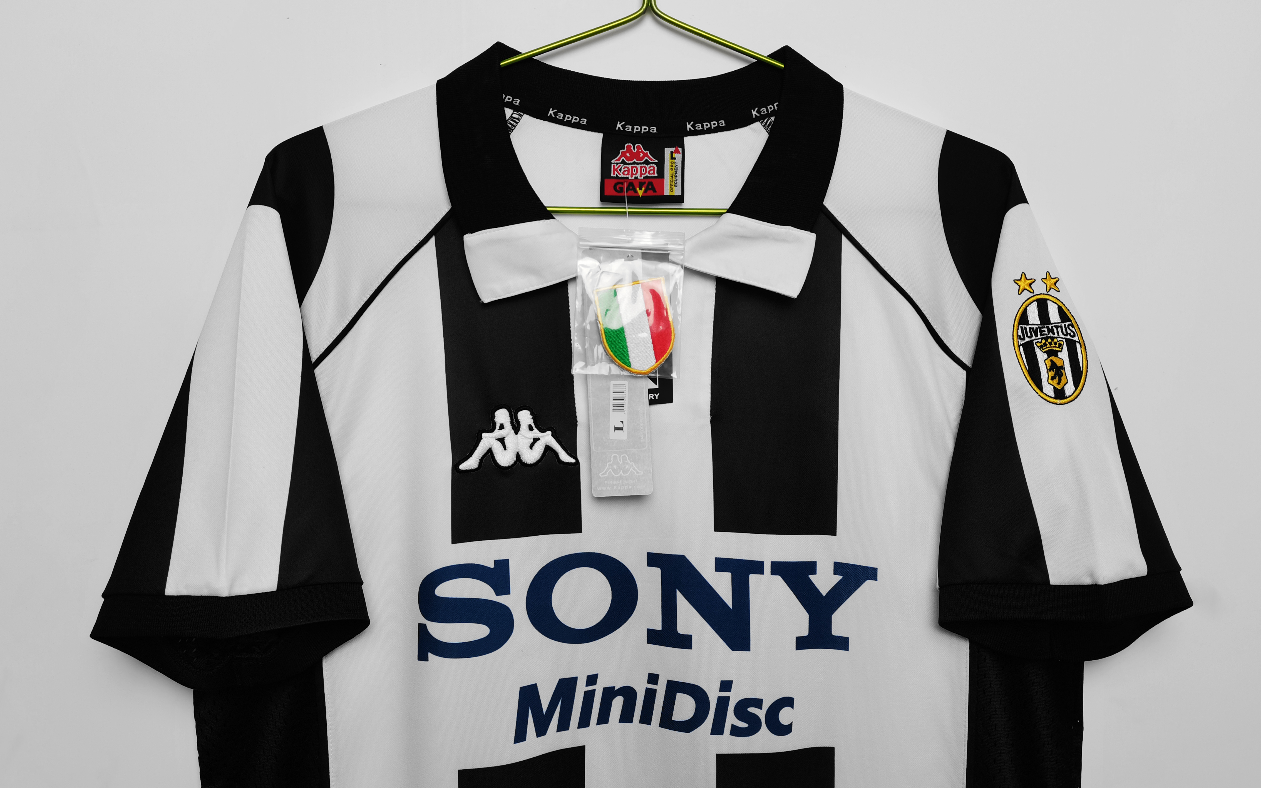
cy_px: 330
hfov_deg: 66.5
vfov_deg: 44.4
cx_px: 633
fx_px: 962
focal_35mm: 28
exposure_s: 1/100
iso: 64
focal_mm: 5.58
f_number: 1.8
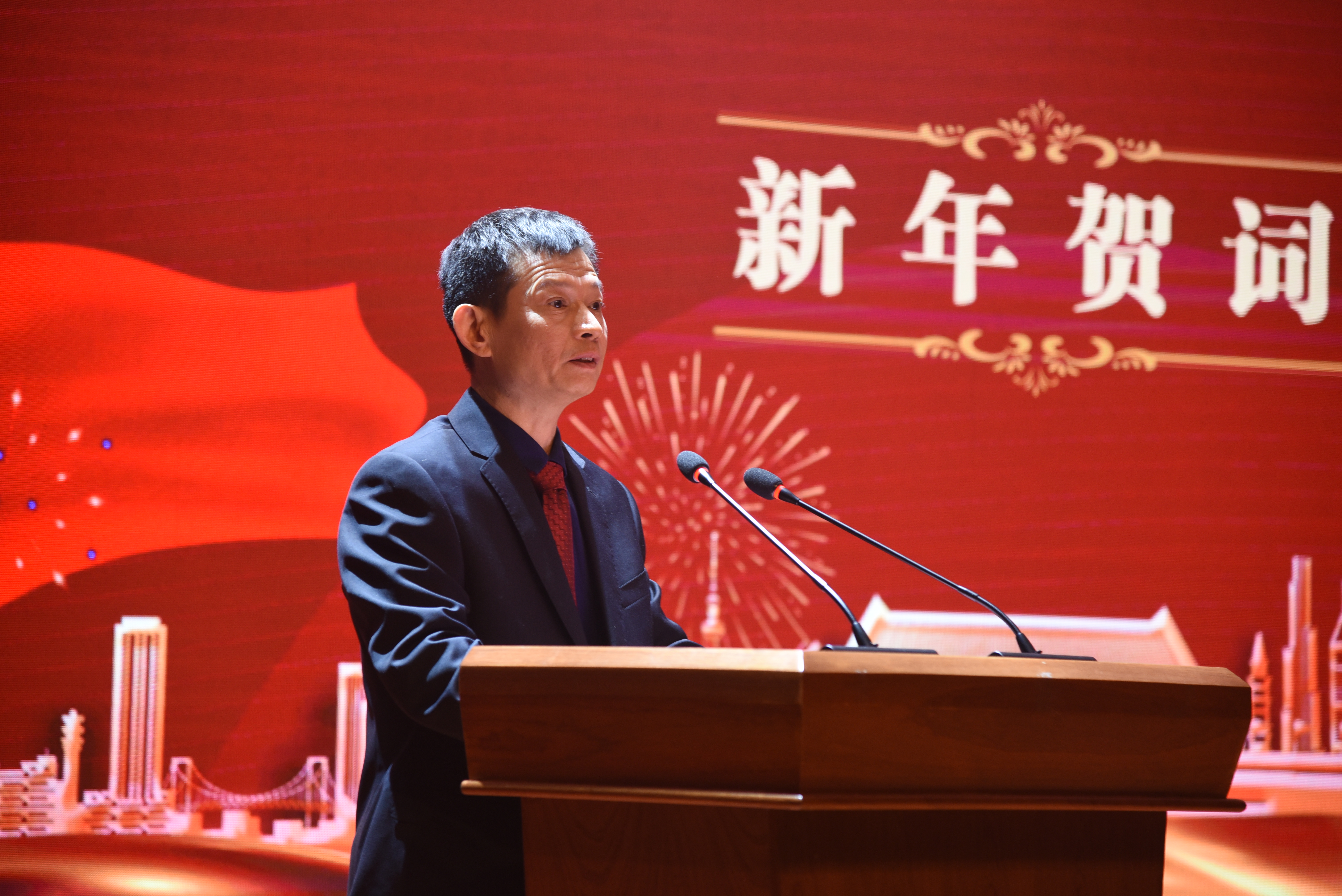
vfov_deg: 11.4
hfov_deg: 17.1
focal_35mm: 120
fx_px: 4475
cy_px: 448
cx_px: 671
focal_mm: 120
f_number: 4
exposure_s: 1/250
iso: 1000
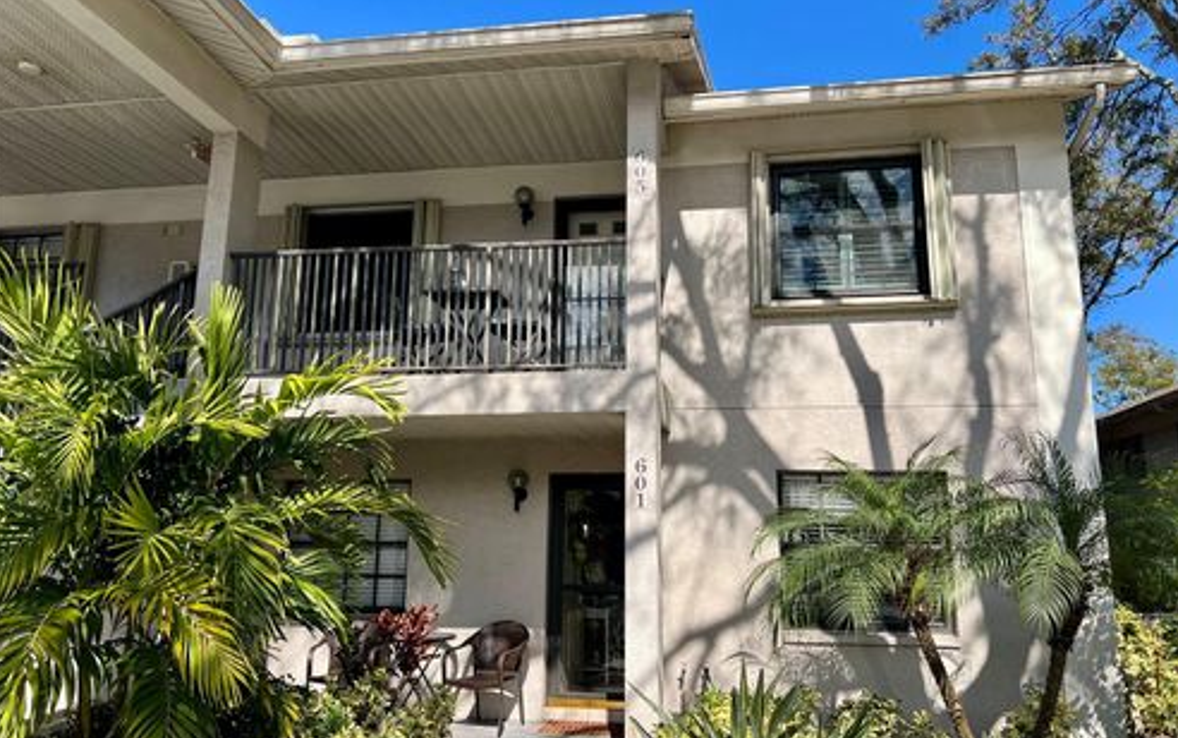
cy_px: 363
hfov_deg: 66.4
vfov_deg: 44.6
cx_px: 584
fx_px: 899
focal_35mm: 28
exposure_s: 1/3077
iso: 50
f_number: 1.5
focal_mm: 5.7
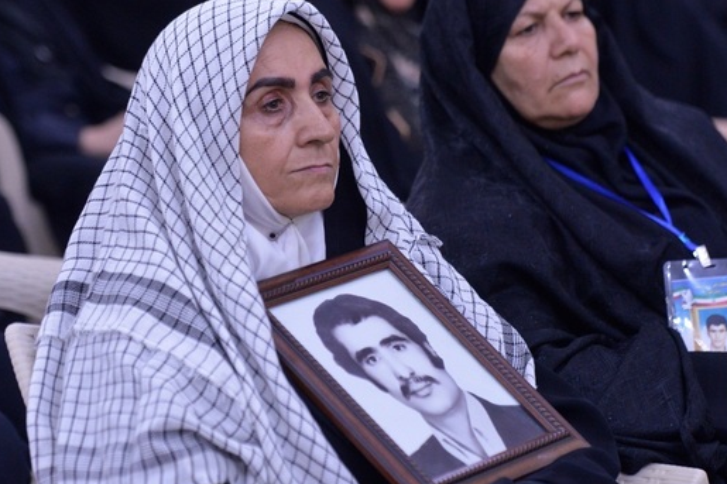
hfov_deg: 12.0
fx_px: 3452
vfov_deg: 8.0
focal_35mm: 171
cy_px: 218
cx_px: 354
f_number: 3.5
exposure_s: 1/100
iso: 3200
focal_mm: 110
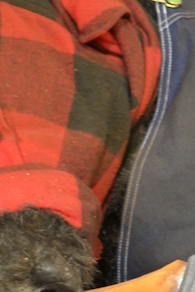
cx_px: 323
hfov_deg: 8.5
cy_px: 120
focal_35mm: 157
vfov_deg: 13.1
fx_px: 1276
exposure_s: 1/6
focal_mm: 24
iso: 800
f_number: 4
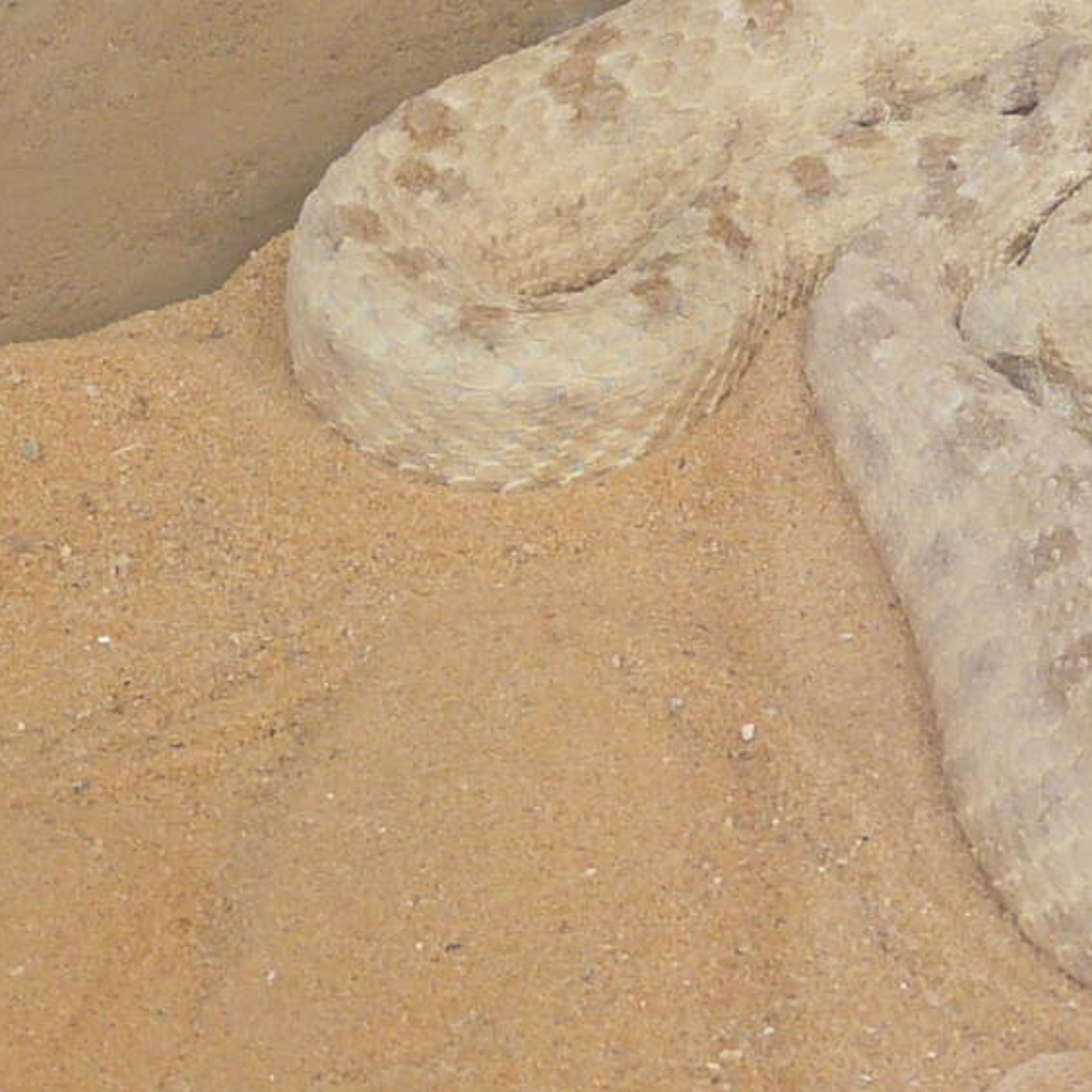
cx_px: 1142
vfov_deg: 9.7
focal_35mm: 181
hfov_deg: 9.6
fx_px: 6460
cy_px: 388
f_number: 3.2
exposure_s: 1/50
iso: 100
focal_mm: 7.4
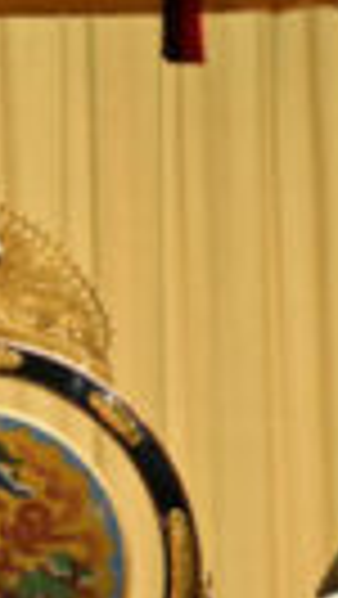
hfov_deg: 3.4
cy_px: 308
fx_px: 5614
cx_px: -207
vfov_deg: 6.1
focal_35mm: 353
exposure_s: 1/125
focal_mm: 70
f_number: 3.5
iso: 1600
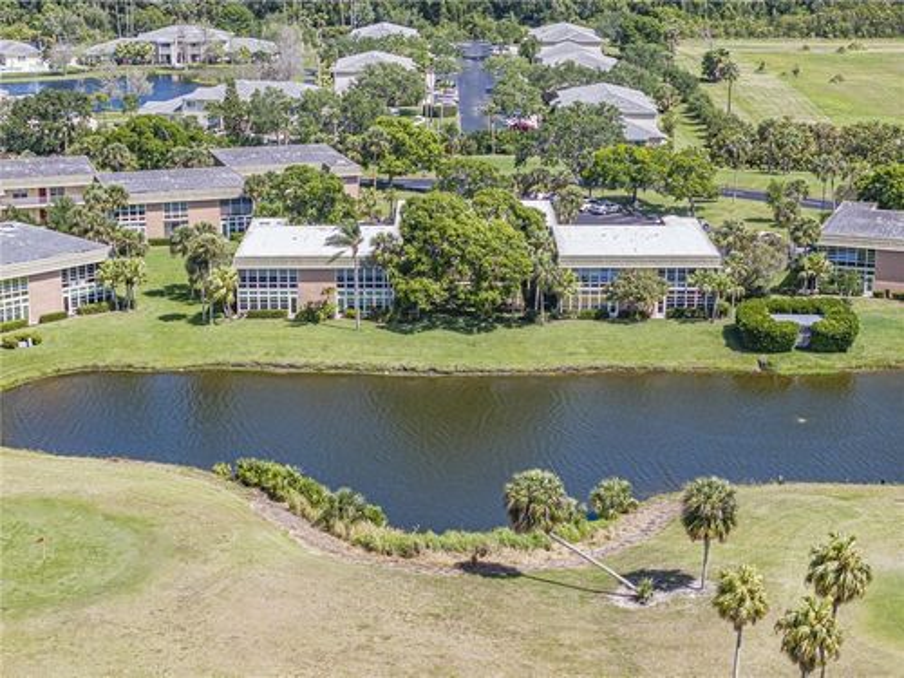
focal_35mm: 70
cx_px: 452
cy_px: 339
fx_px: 1828
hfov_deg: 27.8
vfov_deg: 21.0
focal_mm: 19.35
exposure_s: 1/100
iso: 100
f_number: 2.8
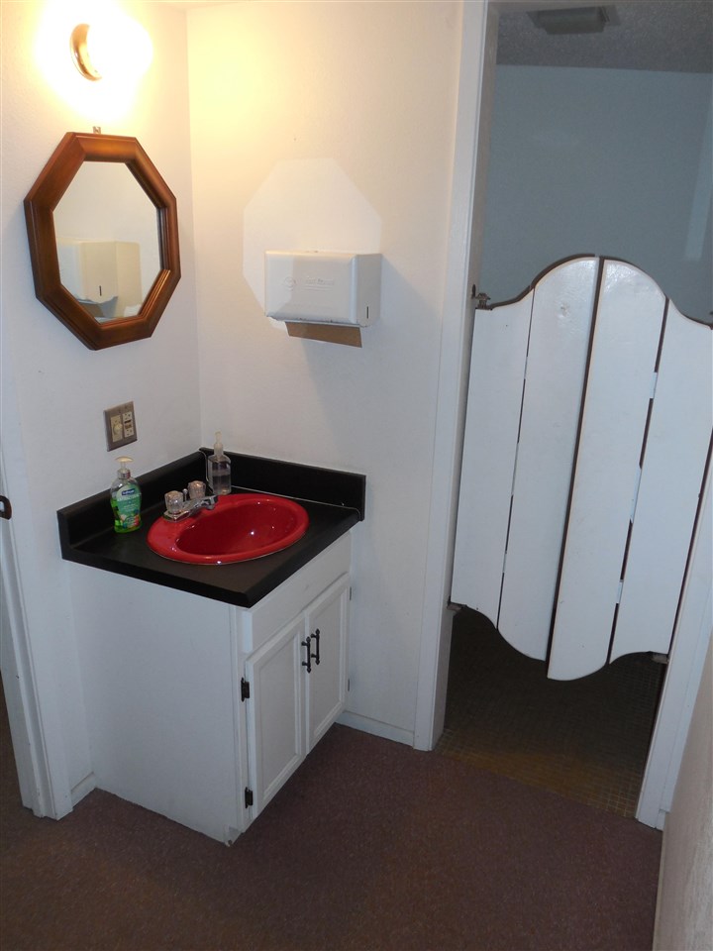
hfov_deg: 53.1
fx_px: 714
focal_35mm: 26
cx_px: 356
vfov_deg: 67.3
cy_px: 476
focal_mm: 4.6
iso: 200
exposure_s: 1/25
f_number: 3.5
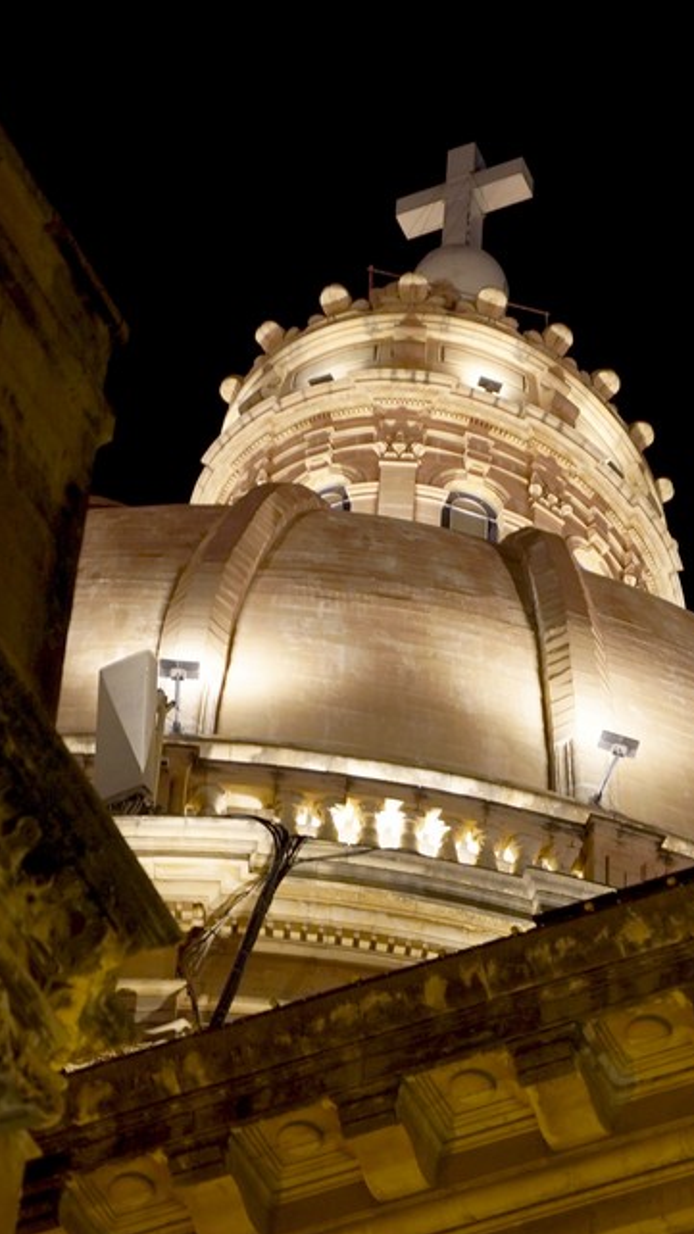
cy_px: 1019
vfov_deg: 15.8
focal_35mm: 135
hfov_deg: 8.9
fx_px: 4418
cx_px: 631
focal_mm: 69
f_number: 2.8
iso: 800
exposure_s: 1/20
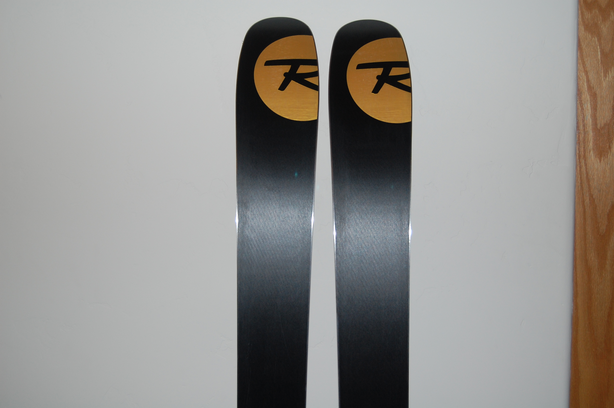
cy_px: 204
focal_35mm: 42
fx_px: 716
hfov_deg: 46.4
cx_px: 307
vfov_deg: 31.8
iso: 400
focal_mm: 28
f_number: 4.2
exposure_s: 1/60
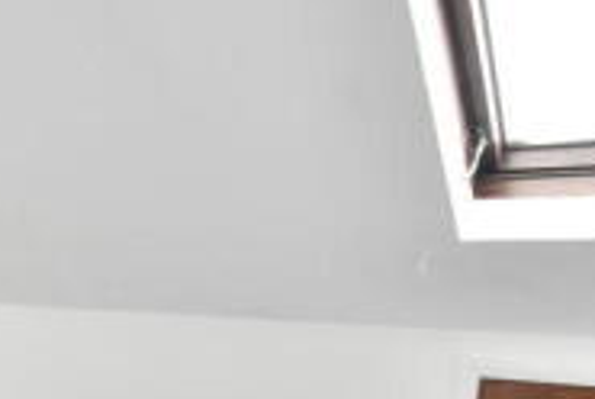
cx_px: -79
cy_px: 413
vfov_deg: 24.3
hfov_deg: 32.4
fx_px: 877
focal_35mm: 53
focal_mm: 10
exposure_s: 1/125
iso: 500
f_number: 5
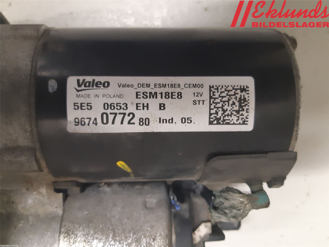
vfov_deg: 53.1
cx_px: 164
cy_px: 124
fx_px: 247
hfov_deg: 67.3
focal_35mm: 26
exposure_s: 1/33
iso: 250
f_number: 1.7
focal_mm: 3.93
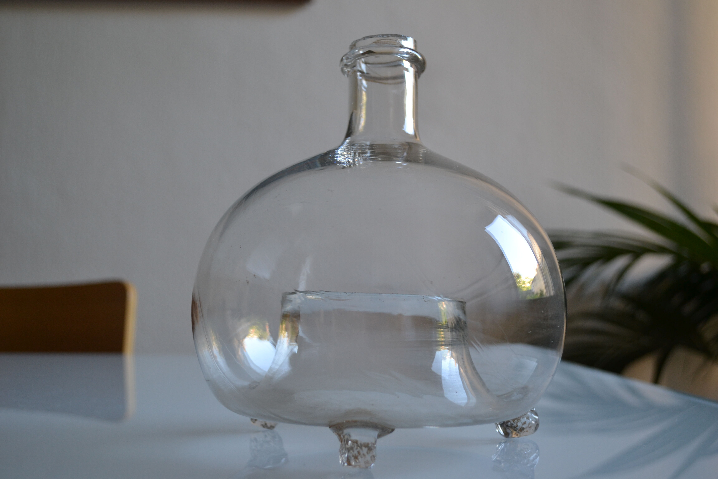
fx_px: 778
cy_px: 240
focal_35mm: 39
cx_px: 359
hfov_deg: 49.6
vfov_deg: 34.2
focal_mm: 26
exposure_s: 1/60
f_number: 4.2
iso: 400
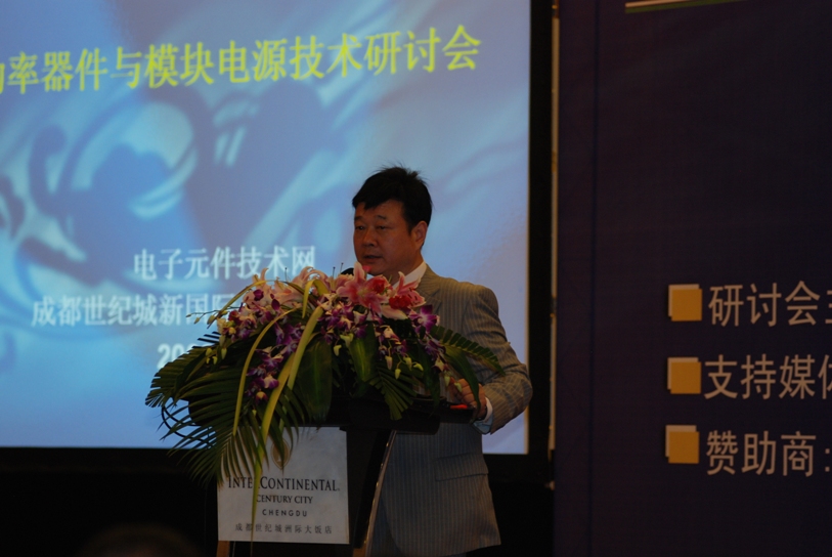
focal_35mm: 188
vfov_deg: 7.3
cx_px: 416
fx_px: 4338
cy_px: 278
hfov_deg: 11.0
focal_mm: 125
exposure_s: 1/80
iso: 400
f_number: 3.2
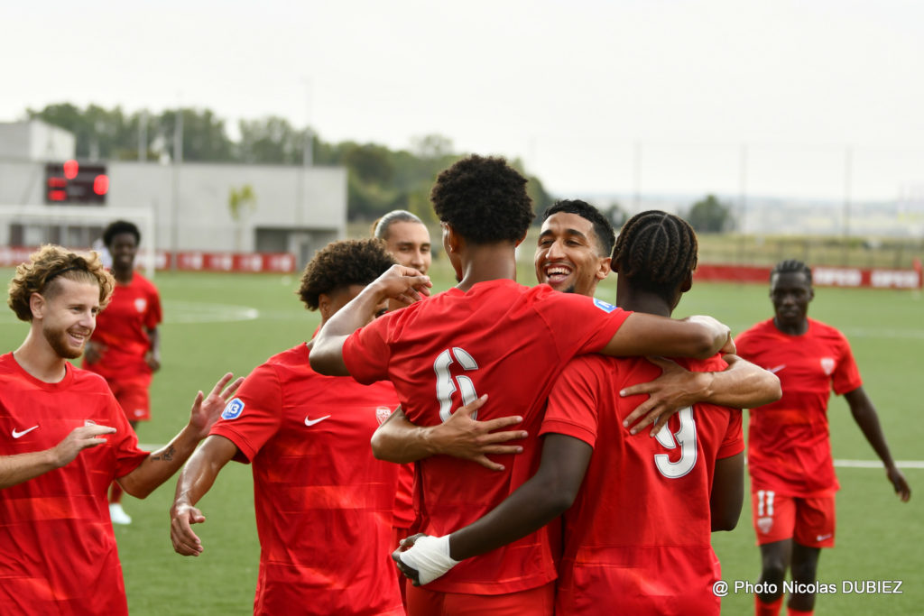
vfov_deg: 13.0
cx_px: 462
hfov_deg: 19.5
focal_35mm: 105
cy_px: 308
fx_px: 2695
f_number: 2.8
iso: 200
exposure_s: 1/1000
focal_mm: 70
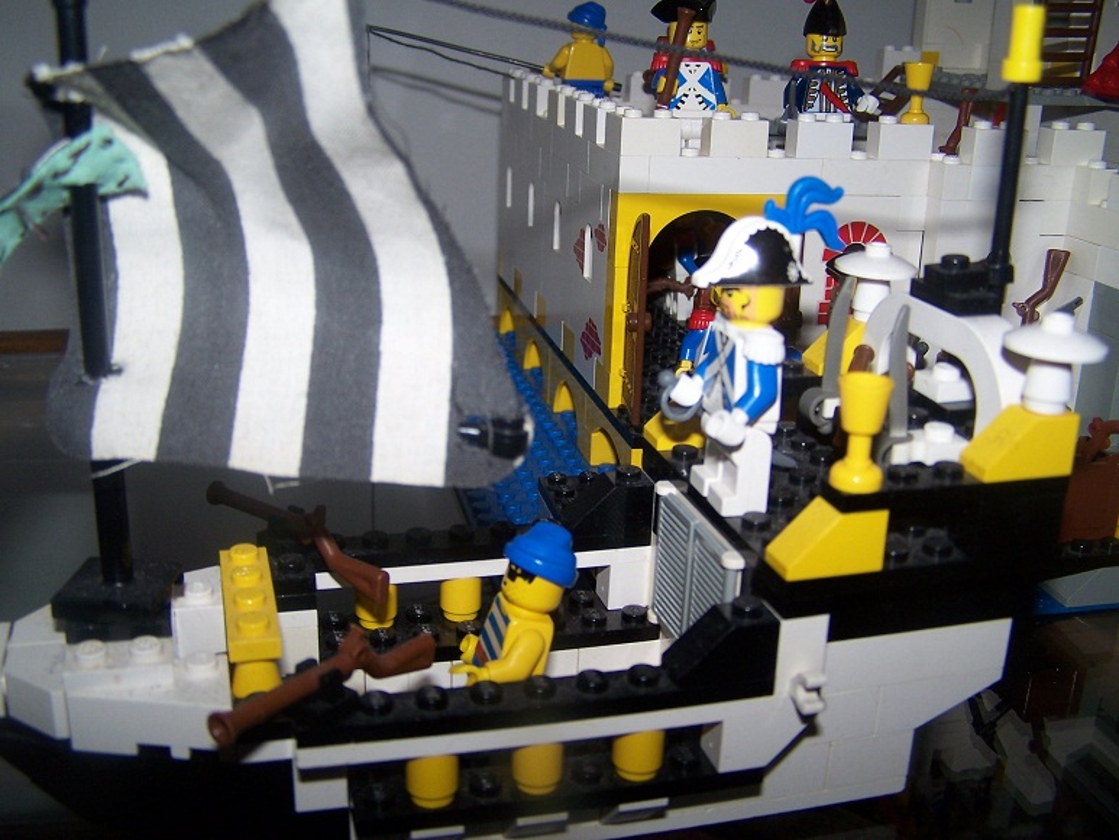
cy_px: 420
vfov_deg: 37.7
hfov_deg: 49.0
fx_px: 1229
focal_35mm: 38
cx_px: 560
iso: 80
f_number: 2.8
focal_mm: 6.3
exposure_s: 1/60
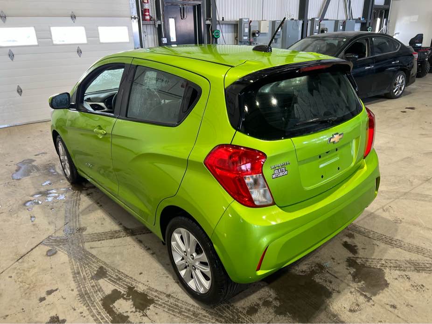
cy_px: 162
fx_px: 325
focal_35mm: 26
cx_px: 216
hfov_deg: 67.3
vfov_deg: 53.1
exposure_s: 1/120
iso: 100
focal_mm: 5.7
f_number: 1.5
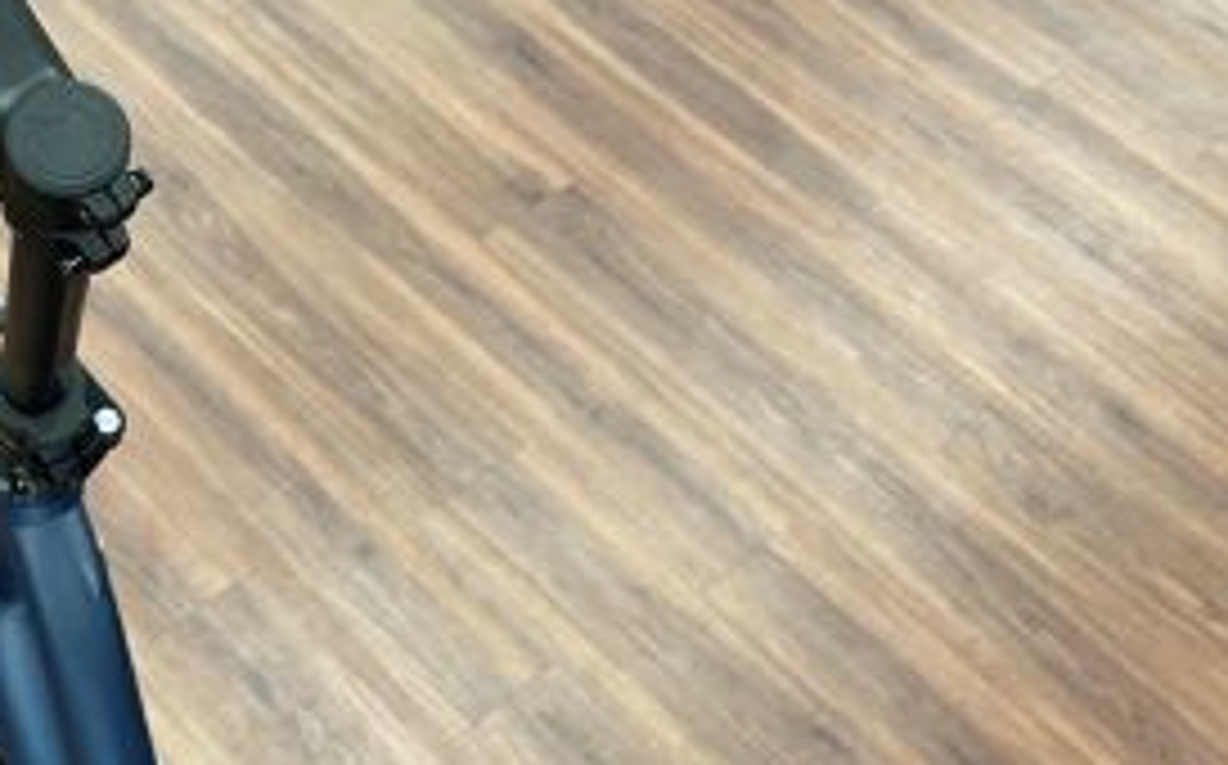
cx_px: 27
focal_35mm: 59
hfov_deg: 32.1
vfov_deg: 21.9
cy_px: 364
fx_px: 1973
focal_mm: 5.7
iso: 100
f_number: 1.5
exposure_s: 1/50
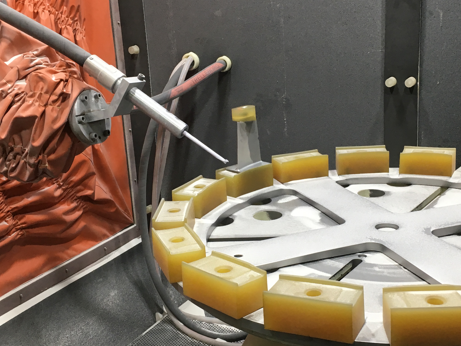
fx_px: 653
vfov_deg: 29.7
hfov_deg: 38.8
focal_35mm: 49
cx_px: 260
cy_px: 172
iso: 40
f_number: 2.2
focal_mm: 4.15
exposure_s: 1/33
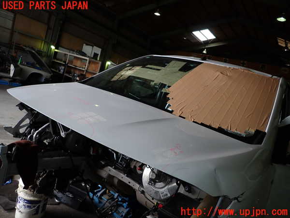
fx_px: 209
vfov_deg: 54.9
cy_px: 109
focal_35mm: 25
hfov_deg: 69.4
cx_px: 145
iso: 100
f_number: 5.6
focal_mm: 4.5
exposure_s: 1/30
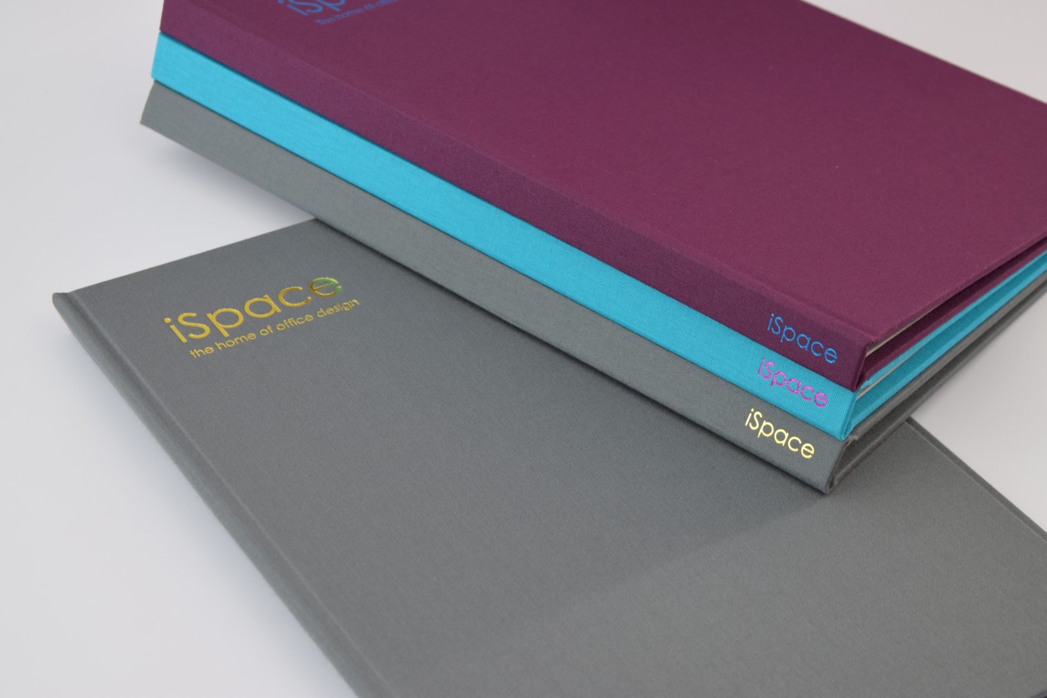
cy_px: 349
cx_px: 524
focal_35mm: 78
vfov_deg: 17.5
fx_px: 2268
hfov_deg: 26.0
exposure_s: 1/60
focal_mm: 52
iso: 800
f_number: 7.1
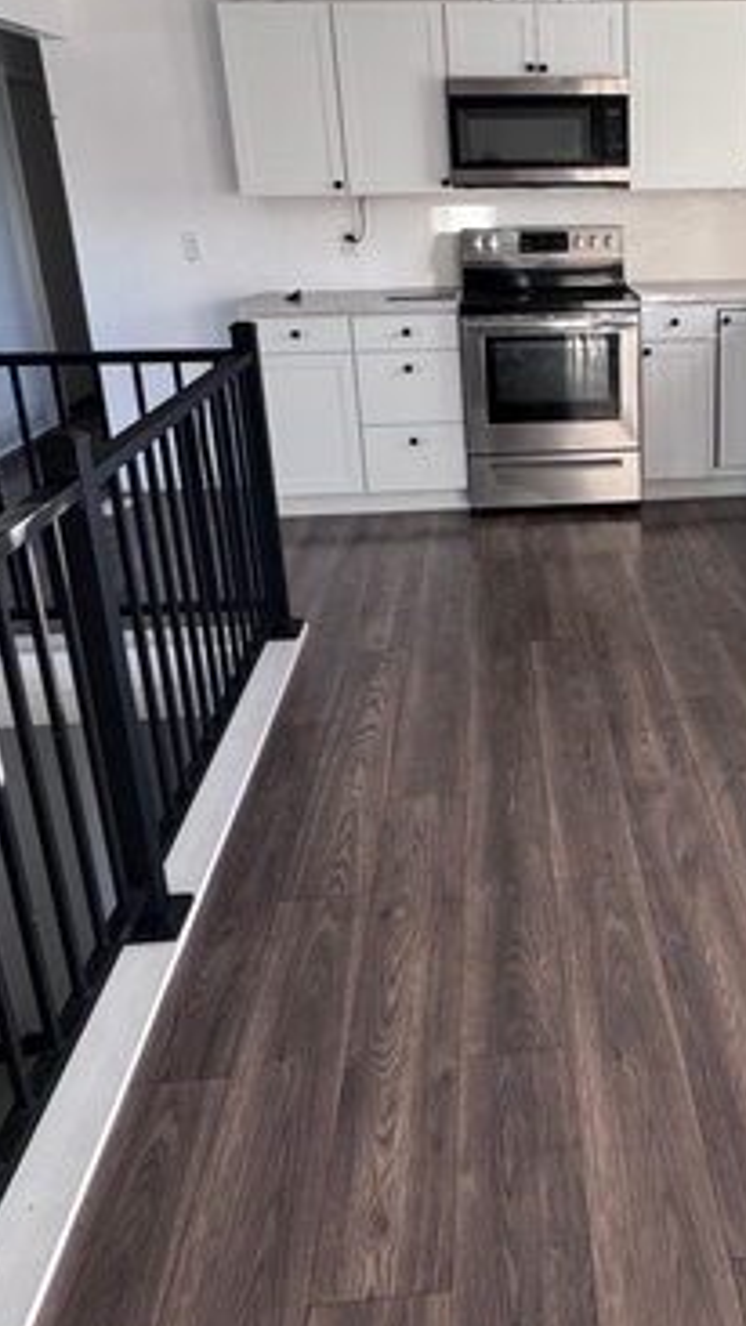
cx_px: 612
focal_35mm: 32
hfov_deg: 35.3
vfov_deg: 60.7
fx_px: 1125
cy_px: 554
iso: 125
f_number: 2.2
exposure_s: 1/99
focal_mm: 2.22
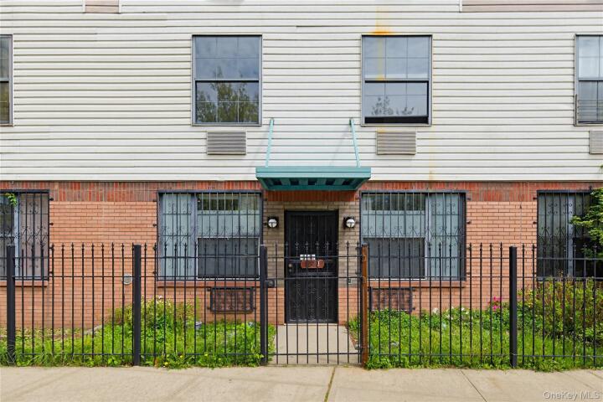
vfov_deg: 64.6
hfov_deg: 86.9
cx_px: 302
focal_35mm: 19
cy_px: 201
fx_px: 318
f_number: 9
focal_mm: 19
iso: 1000
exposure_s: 1/1000
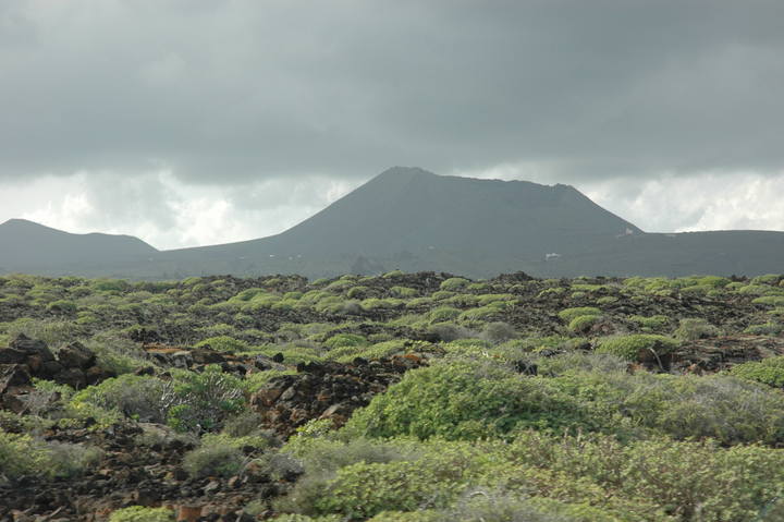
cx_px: 392
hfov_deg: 19.5
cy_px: 261
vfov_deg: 13.0
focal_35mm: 105
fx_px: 2285
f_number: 10
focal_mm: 70
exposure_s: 1/400
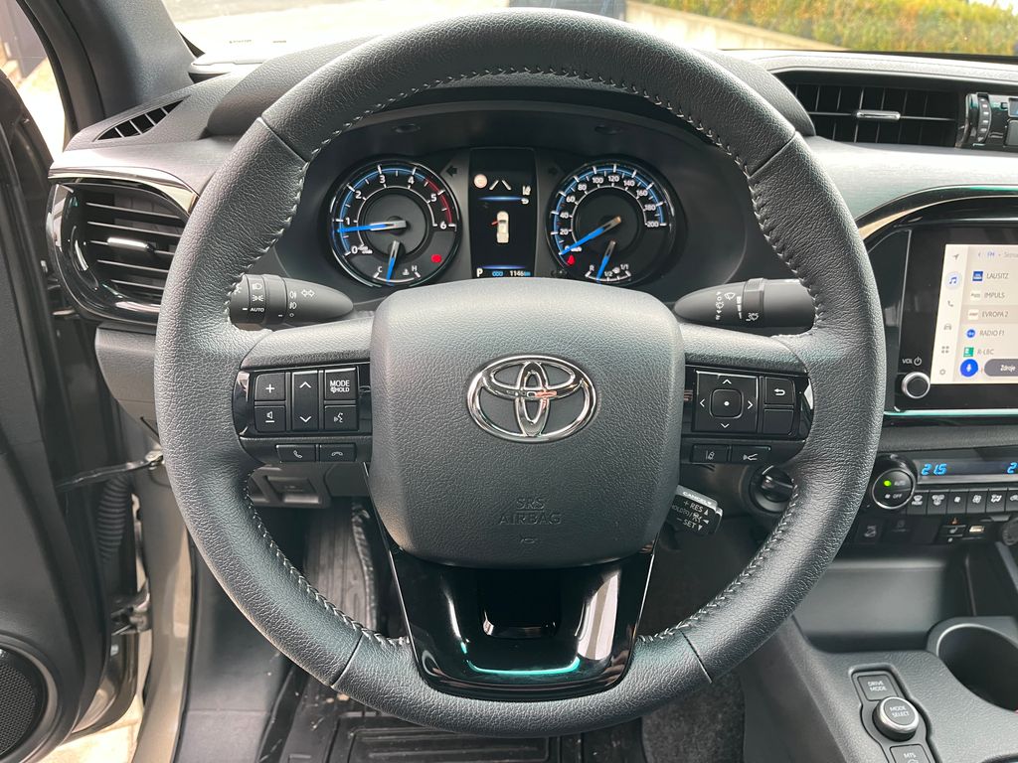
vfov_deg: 53.1
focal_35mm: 26
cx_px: 509
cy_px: 382
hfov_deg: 67.3
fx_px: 765
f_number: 1.6
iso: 160
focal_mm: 5.1
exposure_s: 1/60
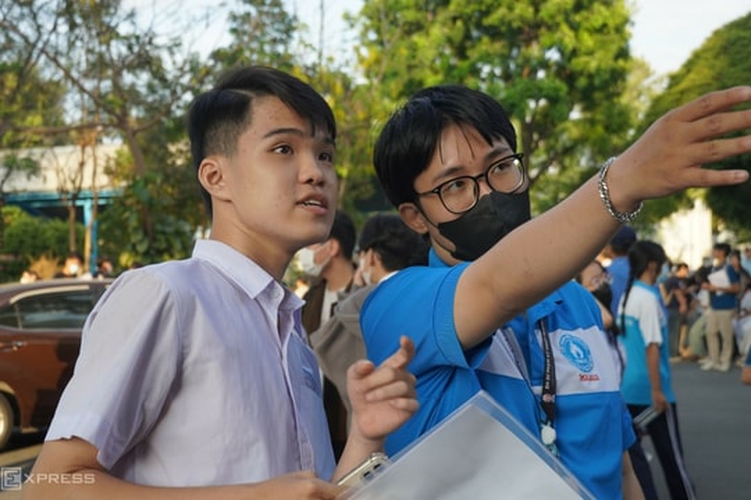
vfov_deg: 26.5
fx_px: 1064
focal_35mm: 51
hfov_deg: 38.9
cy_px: 250
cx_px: 376
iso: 100
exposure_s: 1/160
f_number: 4.5
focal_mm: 34
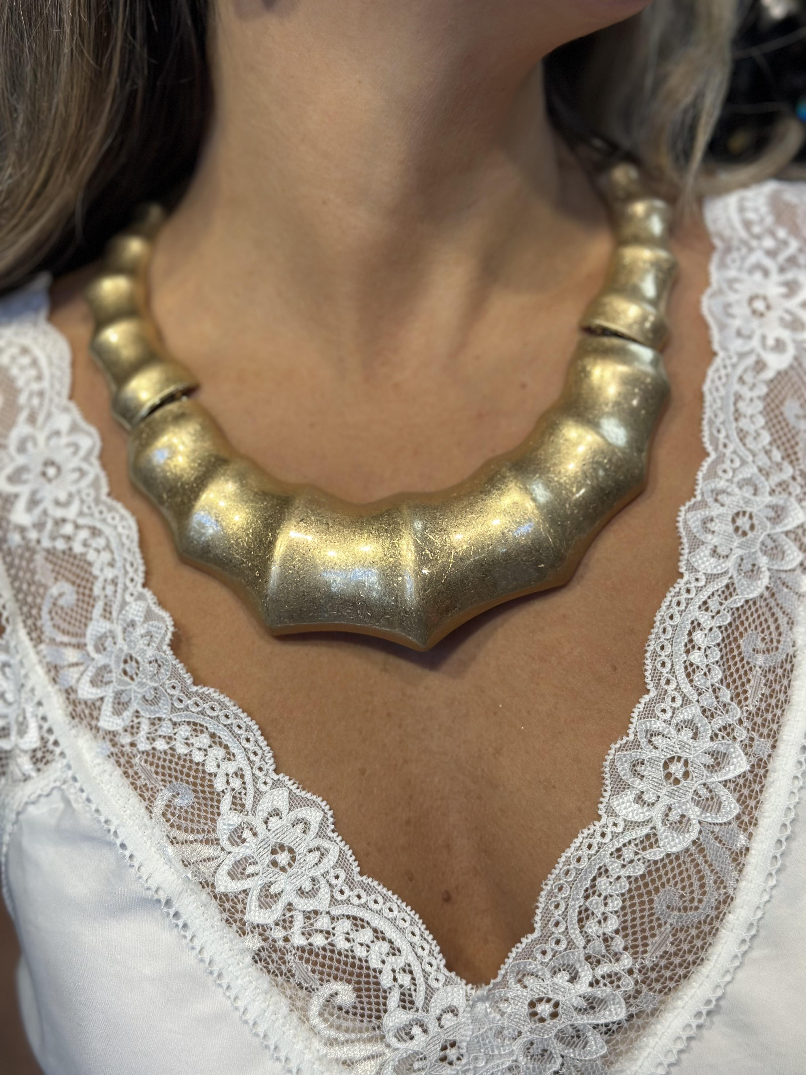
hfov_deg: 30.3
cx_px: 403
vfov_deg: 39.7
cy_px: 538
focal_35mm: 48
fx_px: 1490
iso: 80
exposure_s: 1/864
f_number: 1.78
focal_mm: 6.86
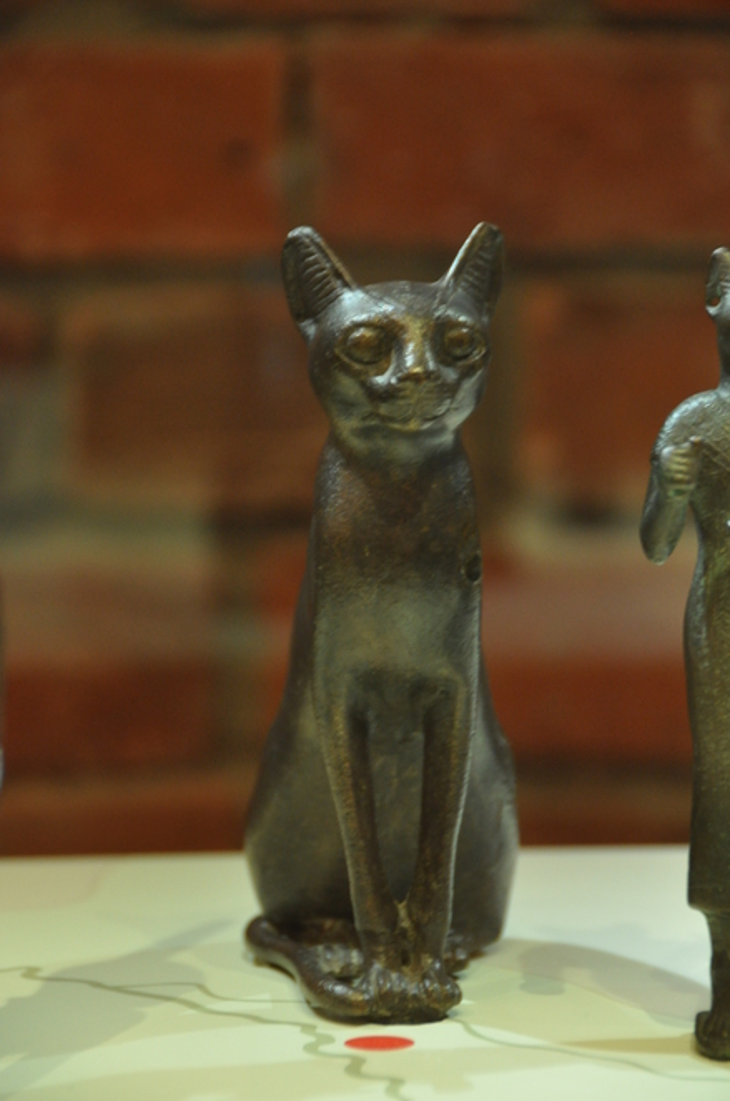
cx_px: 365
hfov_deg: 7.0
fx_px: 5953
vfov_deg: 10.6
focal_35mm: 195
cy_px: 550
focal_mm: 130
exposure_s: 1/6
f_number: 5.6
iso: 1000
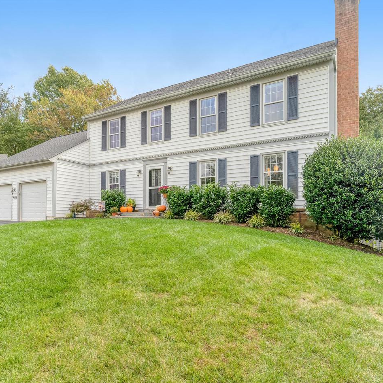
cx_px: 147
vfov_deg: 69.6
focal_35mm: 22
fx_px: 275
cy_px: 192
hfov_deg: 68.7
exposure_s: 1/500
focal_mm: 17
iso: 1250
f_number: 8
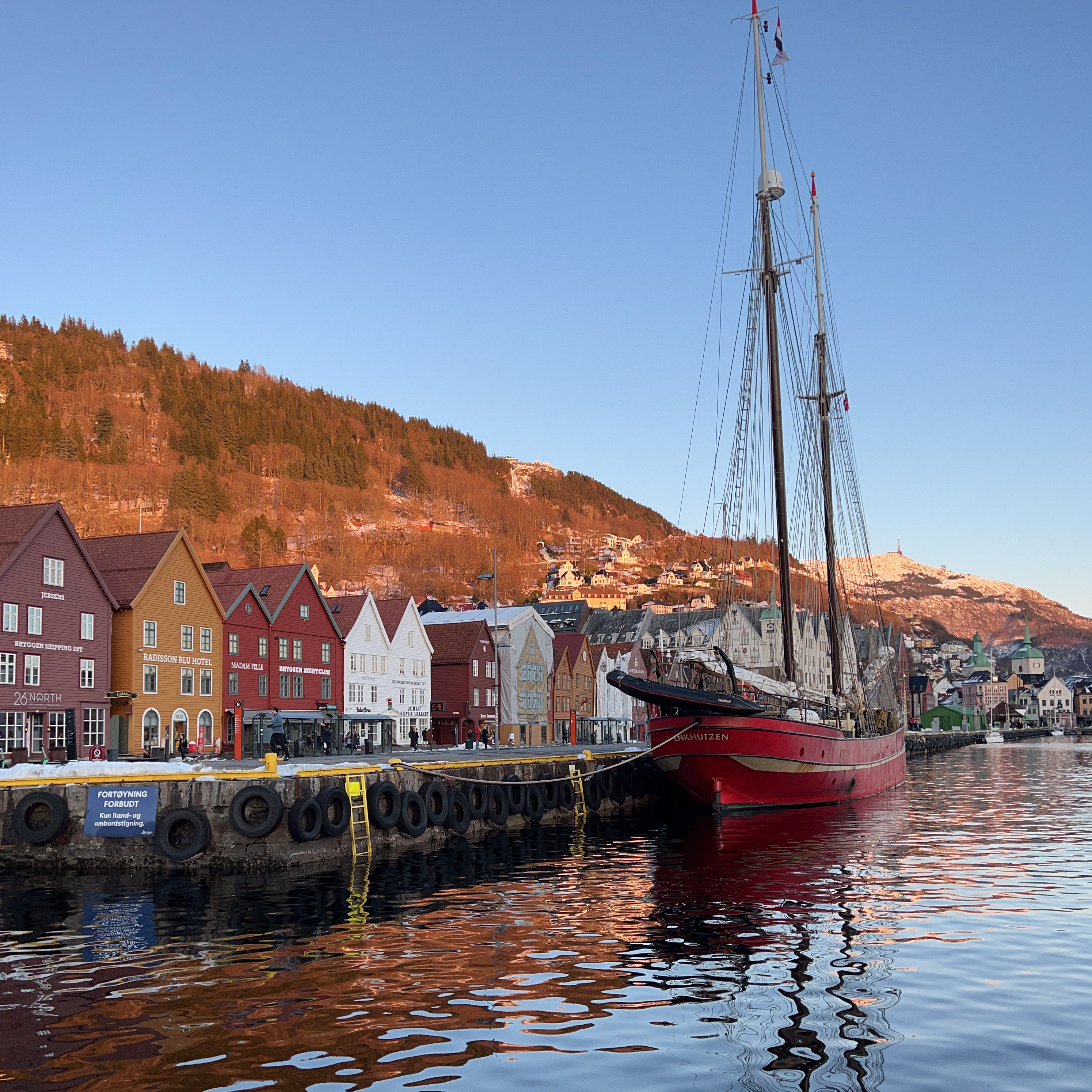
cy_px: 655
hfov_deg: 52.5
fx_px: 1106
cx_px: 548
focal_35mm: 31
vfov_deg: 52.2
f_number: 1.5
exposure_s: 1/282
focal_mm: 5.7
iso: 34
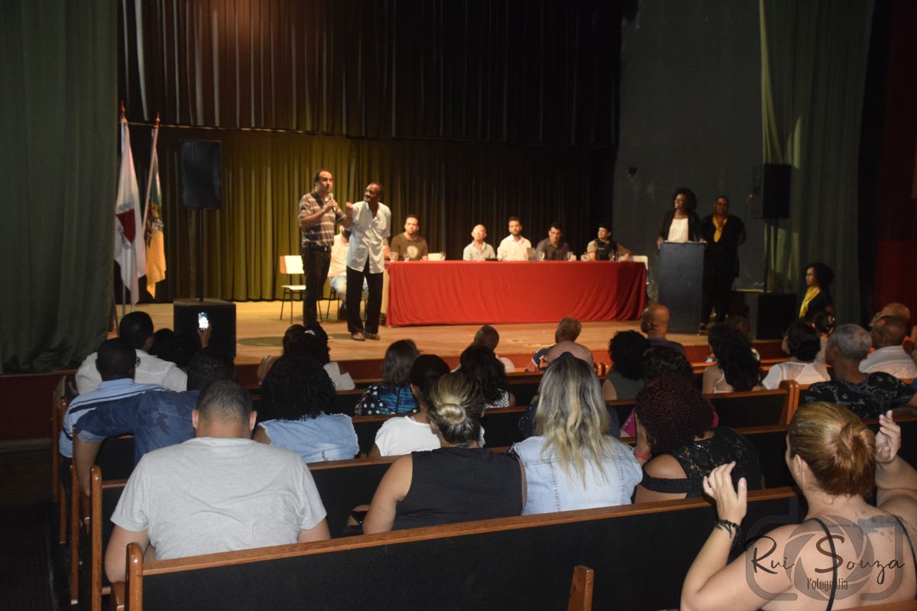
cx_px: 458
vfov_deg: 34.2
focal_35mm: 39
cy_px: 306
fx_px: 993
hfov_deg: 49.6
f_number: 3.8
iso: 3200
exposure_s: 1/60
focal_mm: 26
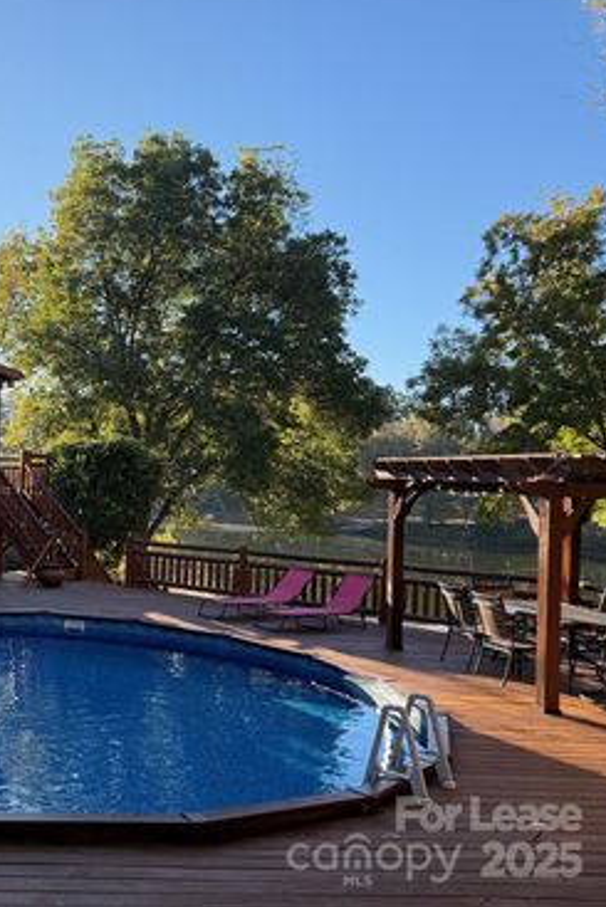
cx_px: 10
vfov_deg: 55.8
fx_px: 858
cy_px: 446
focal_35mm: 34
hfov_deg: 35.5
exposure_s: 1/1337
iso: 100
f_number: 1.78
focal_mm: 6.76
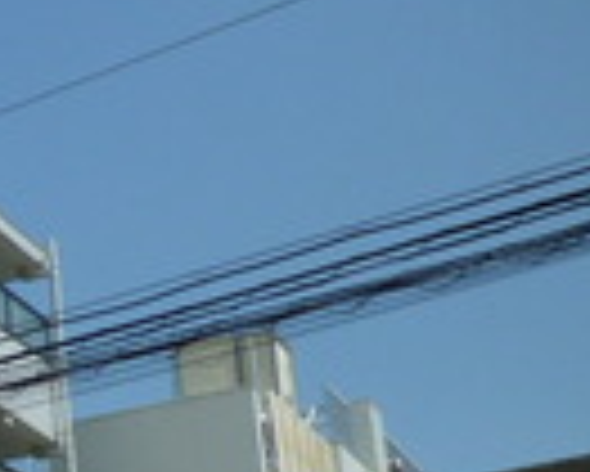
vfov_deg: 13.5
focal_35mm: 112
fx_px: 1957
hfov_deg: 14.2
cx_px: -604
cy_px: 544
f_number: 4
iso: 80
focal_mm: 4.4
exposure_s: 1/800
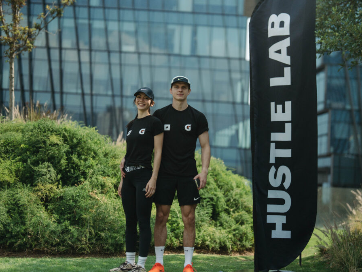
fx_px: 575
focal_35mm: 55
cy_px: 136
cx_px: 199
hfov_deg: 34.9
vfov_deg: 26.6
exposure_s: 1/500
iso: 200
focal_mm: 50
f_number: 1.2
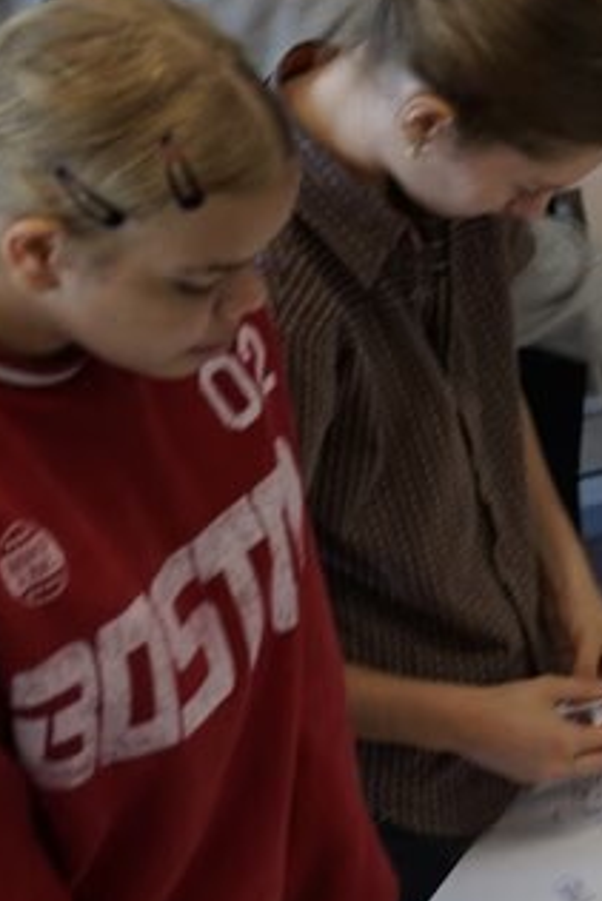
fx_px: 3332
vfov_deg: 15.3
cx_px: 1372
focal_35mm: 133
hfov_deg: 9.4
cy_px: 185
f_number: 2.8
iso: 160
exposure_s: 1/60
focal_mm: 35
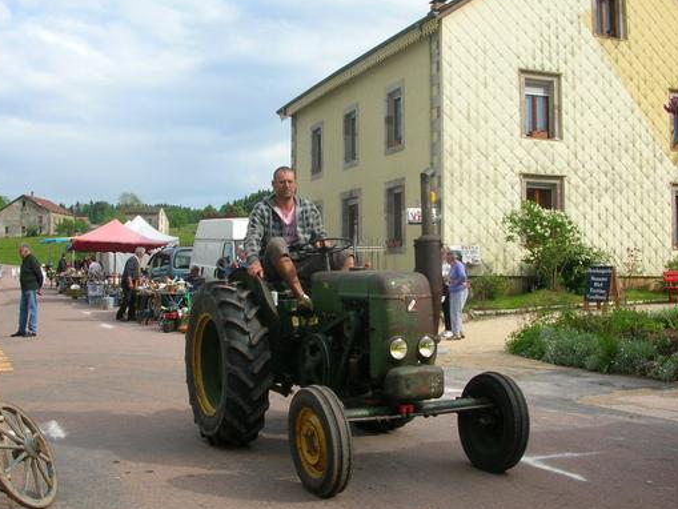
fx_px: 862
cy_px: 268
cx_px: 365
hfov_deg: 42.9
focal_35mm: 44
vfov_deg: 32.9
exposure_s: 1/166
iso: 50
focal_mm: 5.8
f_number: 5.6
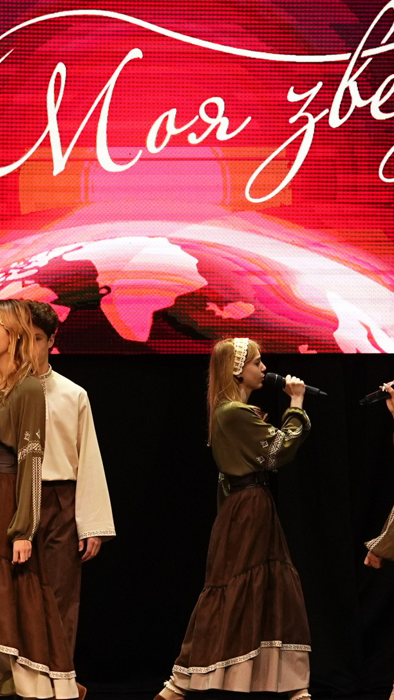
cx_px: 66
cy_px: 295
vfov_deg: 8.3
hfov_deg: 4.7
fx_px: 4807
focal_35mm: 259
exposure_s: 1/400
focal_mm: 70
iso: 1250
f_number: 2.8
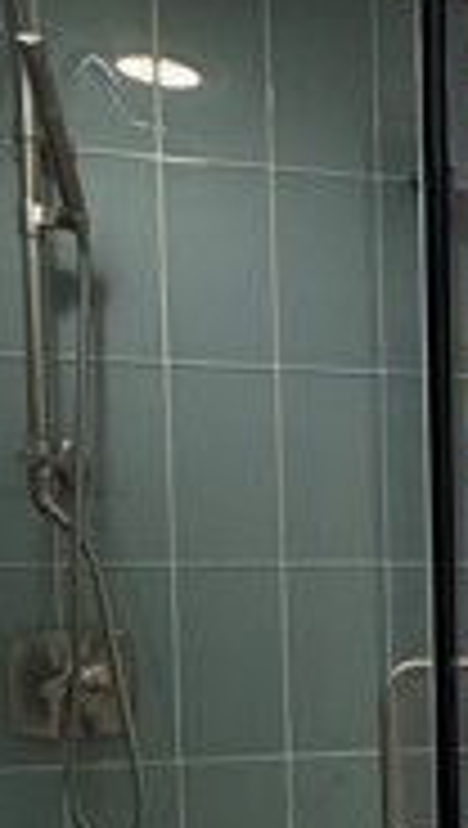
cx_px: 819
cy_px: 630
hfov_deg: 18.3
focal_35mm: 53
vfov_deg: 38.0
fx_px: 1165
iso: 200
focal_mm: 2.22
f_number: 2.2
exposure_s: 1/120
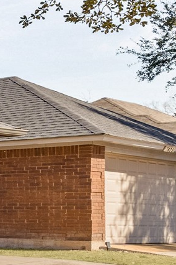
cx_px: -444
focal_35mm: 107
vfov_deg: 19.0
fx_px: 785
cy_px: 188
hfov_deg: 8.8
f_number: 11
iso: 320
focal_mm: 21
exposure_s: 1/200
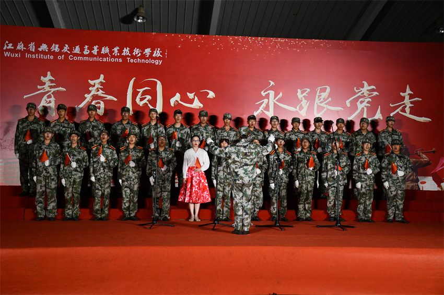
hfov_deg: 41.1
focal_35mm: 48
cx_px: 222
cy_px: 148
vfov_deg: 28.1
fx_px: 592
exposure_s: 1/250
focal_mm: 32
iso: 640
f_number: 4
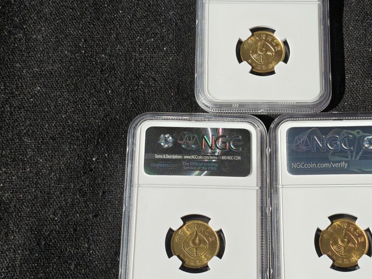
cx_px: 241
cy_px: 129
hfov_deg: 26.9
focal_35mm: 72
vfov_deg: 20.4
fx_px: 774
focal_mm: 4.94
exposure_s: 1/3349
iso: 50
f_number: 1.5
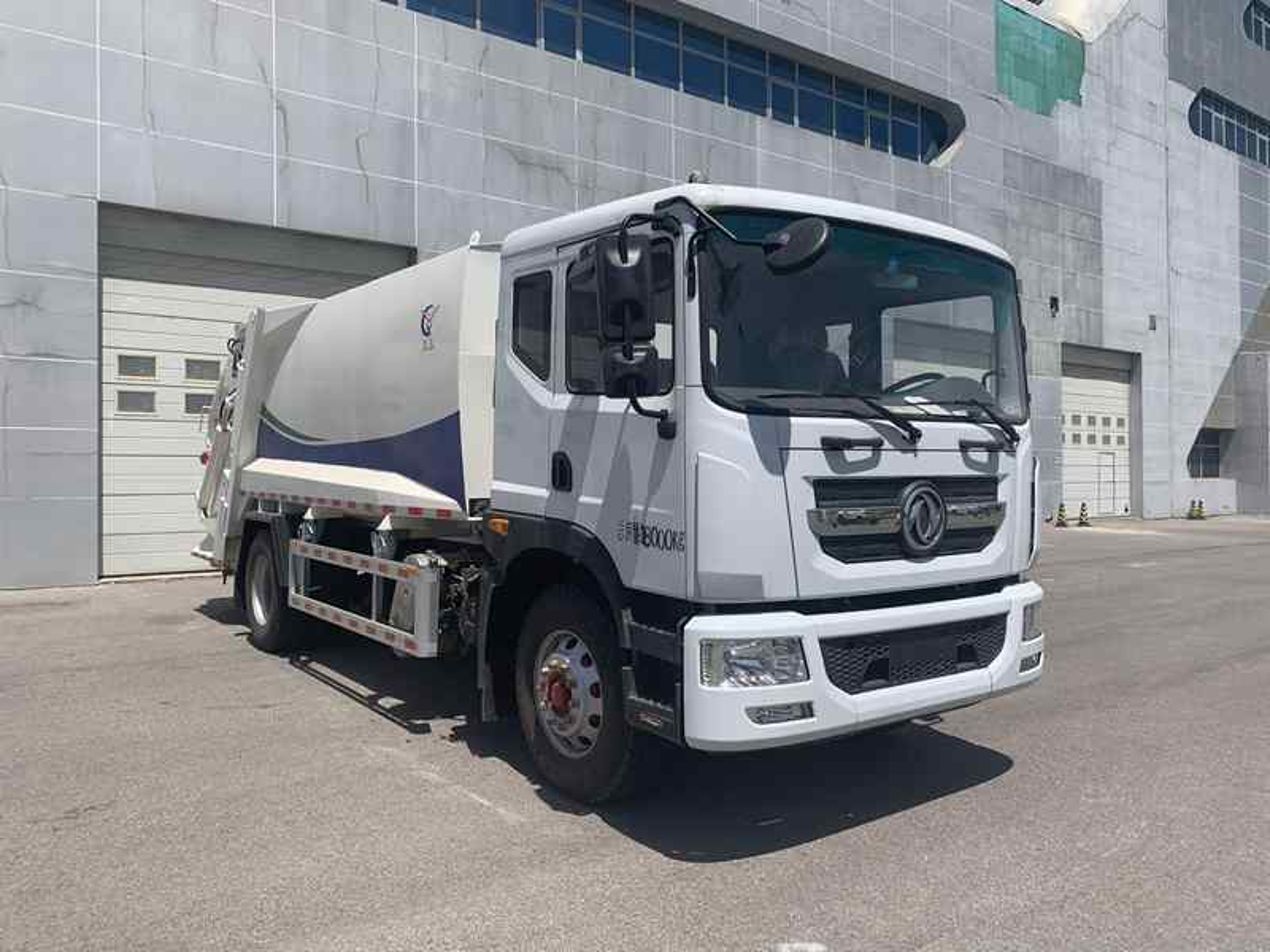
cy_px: 476
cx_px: 635
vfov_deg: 53.1
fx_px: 954
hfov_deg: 67.3
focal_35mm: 26
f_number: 1.8
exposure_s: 1/3521
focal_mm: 4.25
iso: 25
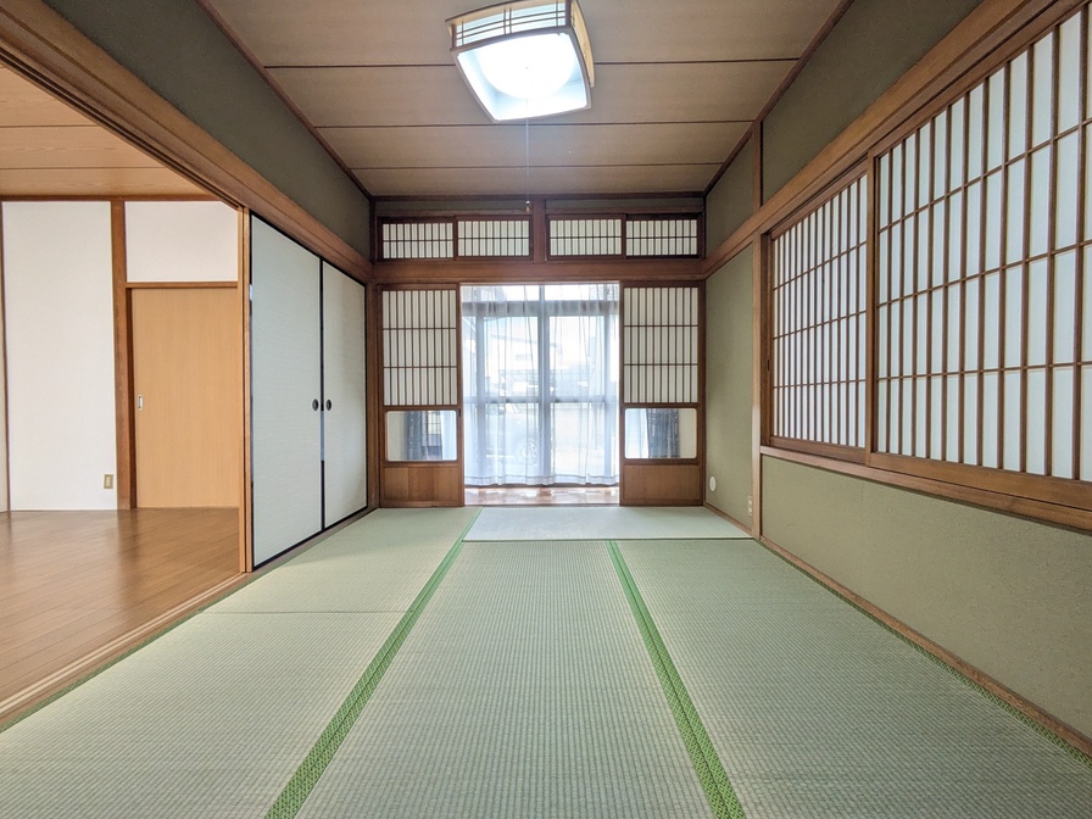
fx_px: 473
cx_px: 546
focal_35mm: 15
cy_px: 412
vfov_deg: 81.7
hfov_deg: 98.2
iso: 90
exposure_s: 1/60
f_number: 2.2
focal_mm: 1.83
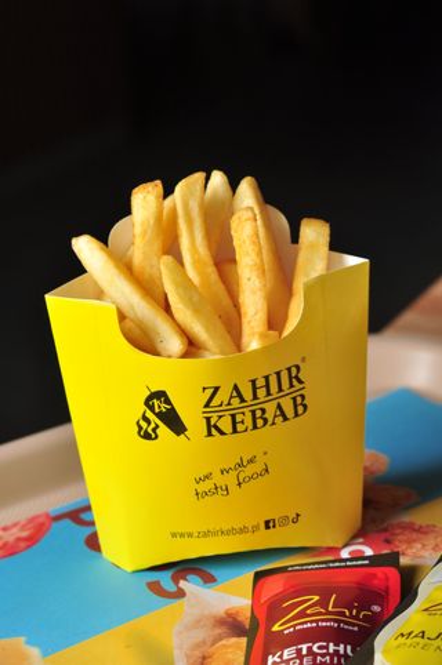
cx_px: 221
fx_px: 1385
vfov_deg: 27.0
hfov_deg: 18.1
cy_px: 332
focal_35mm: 75
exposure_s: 1/100
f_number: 5
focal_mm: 50
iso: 250
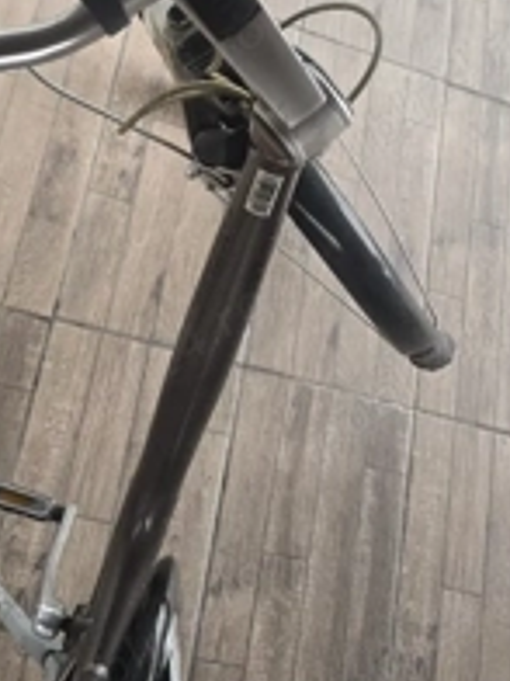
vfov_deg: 39.0
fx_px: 923
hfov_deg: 30.8
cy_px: 142
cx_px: 222
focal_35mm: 47
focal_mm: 6.3
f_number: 1.7
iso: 125
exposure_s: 1/101
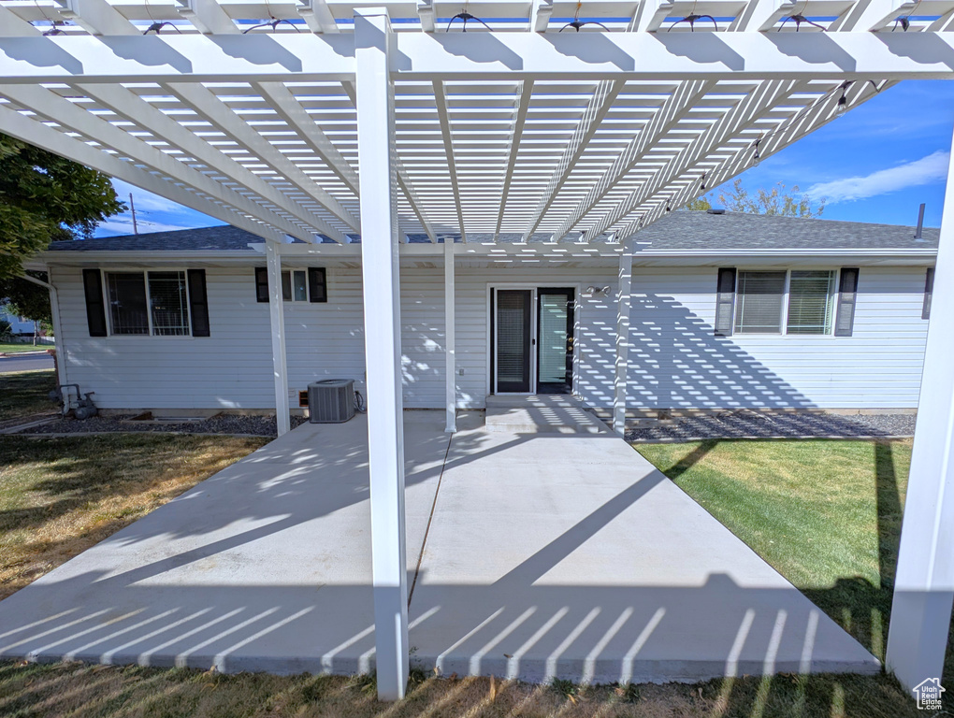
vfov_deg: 94.6
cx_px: 477
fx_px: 331
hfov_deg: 110.5
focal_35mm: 12
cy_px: 359
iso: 43
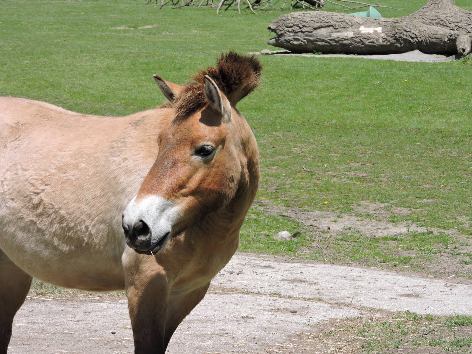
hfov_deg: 10.7
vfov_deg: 8.0
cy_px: 177
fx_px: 2523
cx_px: 236
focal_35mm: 185
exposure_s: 1/500
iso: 100
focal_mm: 33
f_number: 4.6
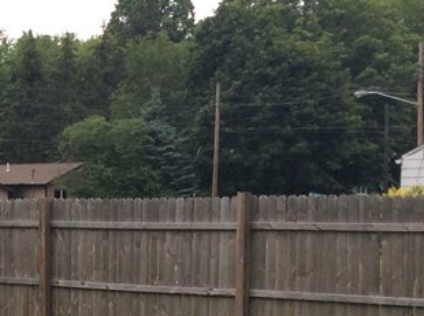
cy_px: 286
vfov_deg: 13.8
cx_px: -131
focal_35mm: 106
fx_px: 1295
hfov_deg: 17.4
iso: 32
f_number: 2.4
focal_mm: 3.3
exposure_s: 1/194
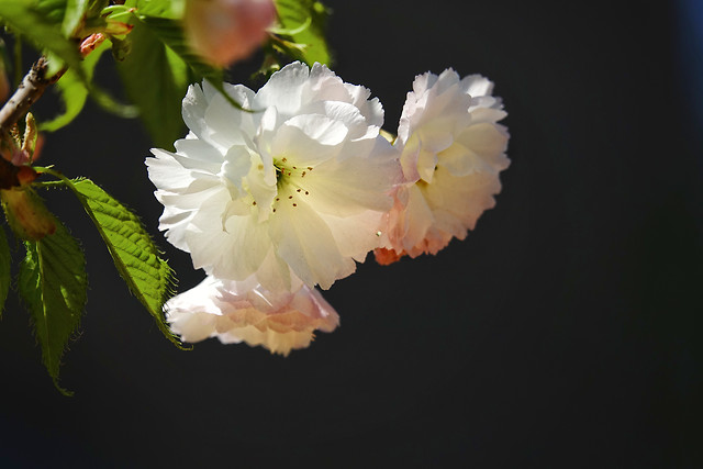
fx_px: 8047
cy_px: 234
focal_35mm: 412
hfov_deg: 5.0
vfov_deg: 3.3
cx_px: 352
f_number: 4
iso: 100
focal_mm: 151.11
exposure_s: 1/1250
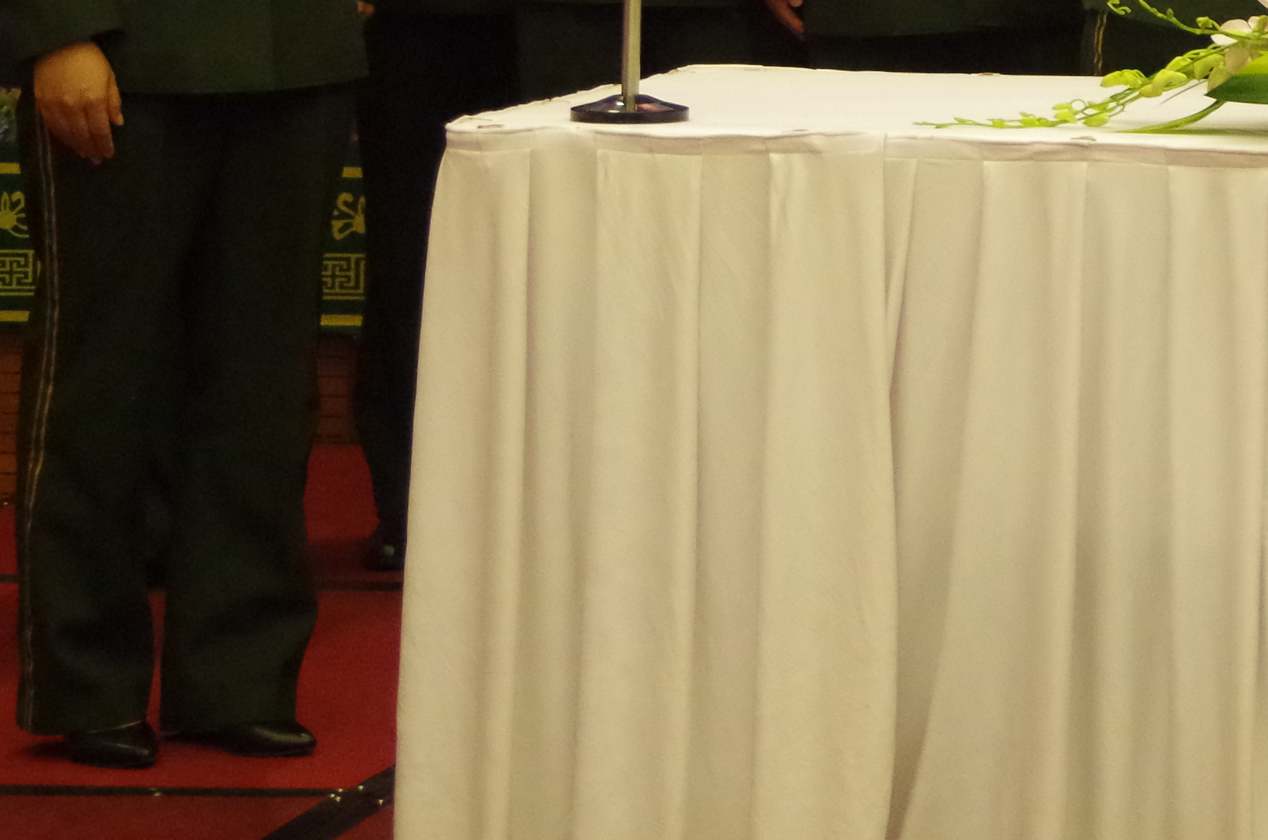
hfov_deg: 15.5
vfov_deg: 10.6
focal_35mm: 126
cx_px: 1661
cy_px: -228
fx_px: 4429
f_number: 4.5
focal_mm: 31
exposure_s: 1/60
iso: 3200
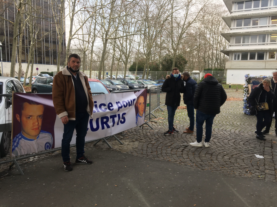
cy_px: 104
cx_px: 138
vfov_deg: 48.2
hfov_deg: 61.7
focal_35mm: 29
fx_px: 232
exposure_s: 1/100
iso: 32
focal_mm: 4.15
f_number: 2.2
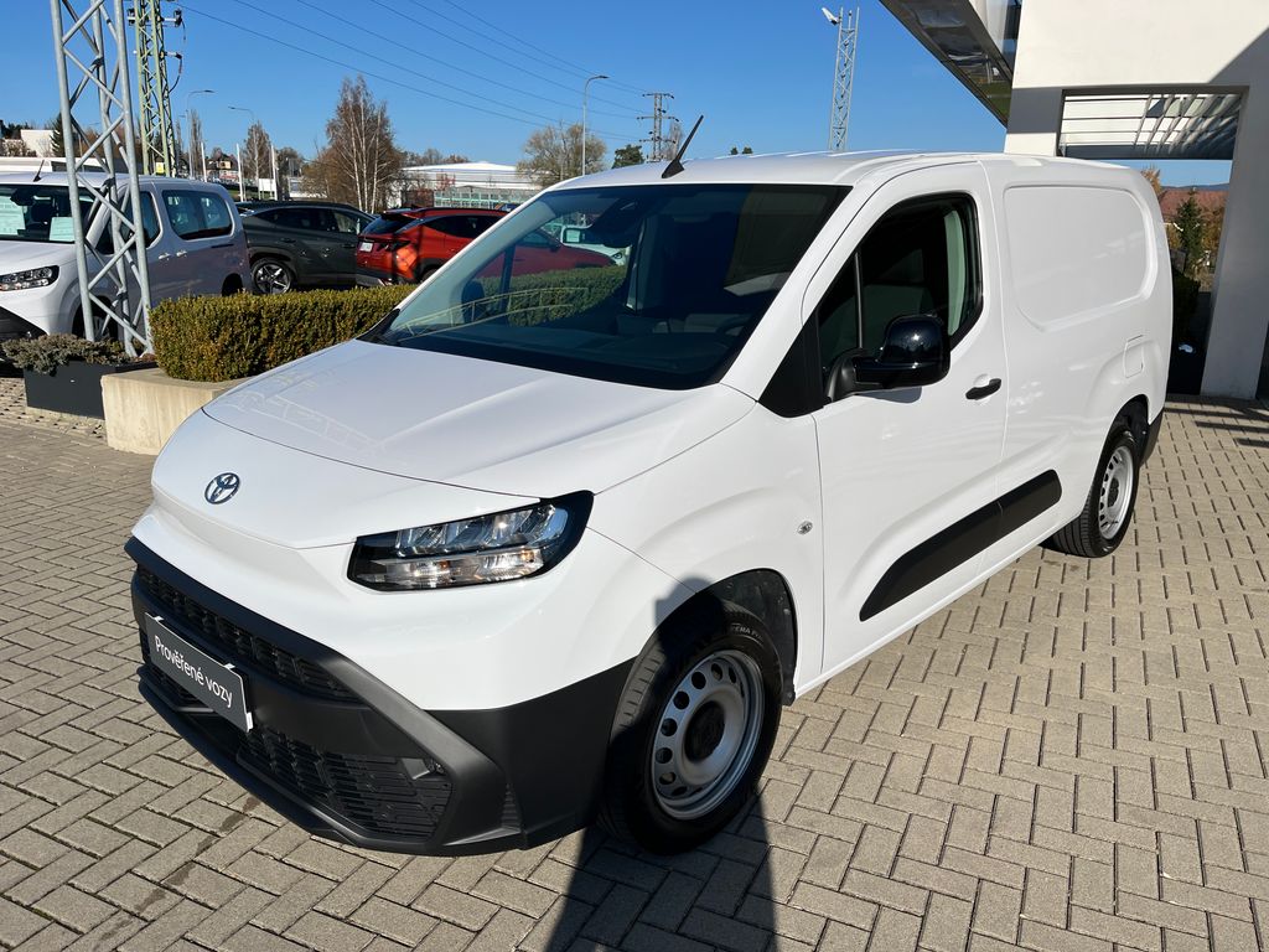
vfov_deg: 53.1
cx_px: 634
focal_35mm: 26
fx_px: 953
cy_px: 476
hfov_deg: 67.3
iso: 50
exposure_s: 1/7874
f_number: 1.6
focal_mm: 5.1
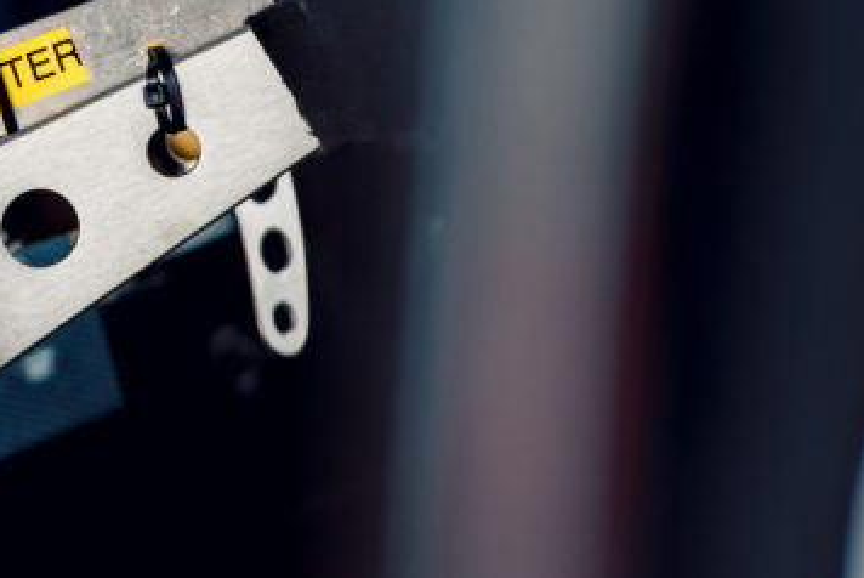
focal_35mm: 576
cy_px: 199
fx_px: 13835
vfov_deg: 2.4
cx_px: -124
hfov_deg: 3.6
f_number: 2.8
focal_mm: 200
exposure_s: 1/400
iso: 400
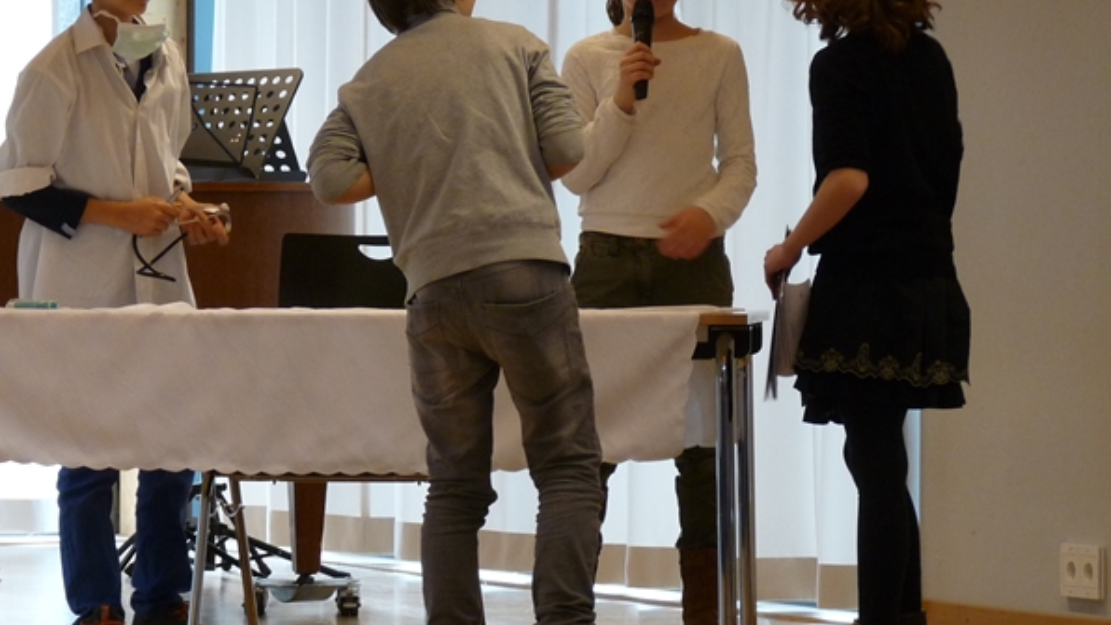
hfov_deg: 11.1
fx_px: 5714
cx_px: 554
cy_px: 207
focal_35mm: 194
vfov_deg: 6.3
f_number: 3.6
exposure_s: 1/40
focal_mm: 22.3
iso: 200
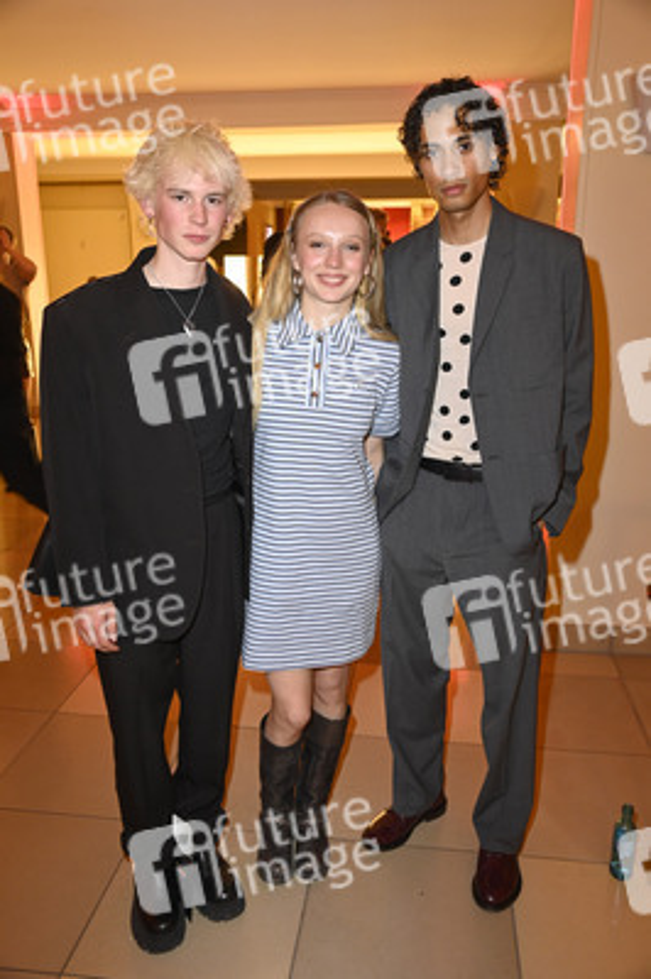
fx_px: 815
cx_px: 326
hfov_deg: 43.5
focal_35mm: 30
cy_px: 490
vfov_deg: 62.0
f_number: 5.6
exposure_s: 1/60
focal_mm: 30
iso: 3200
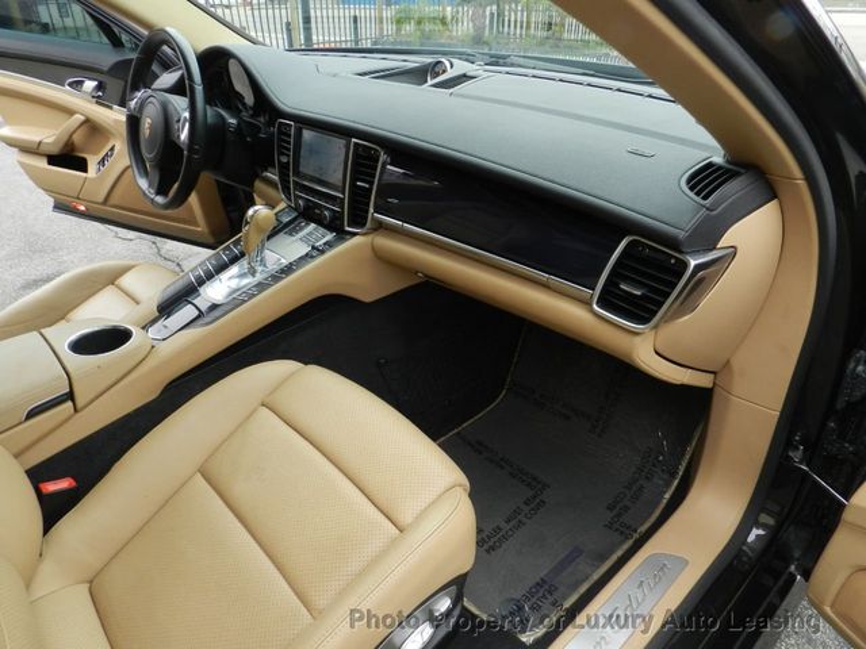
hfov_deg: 73.9
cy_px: 324
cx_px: 433
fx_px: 575
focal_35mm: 23
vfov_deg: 58.9
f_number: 5
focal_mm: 4
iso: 160
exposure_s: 1/100
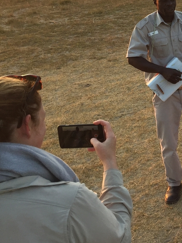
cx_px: 231
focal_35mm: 64
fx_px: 449
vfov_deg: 29.6
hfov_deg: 21.0
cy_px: 53
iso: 32
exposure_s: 1/194
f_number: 2.2
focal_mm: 4.15
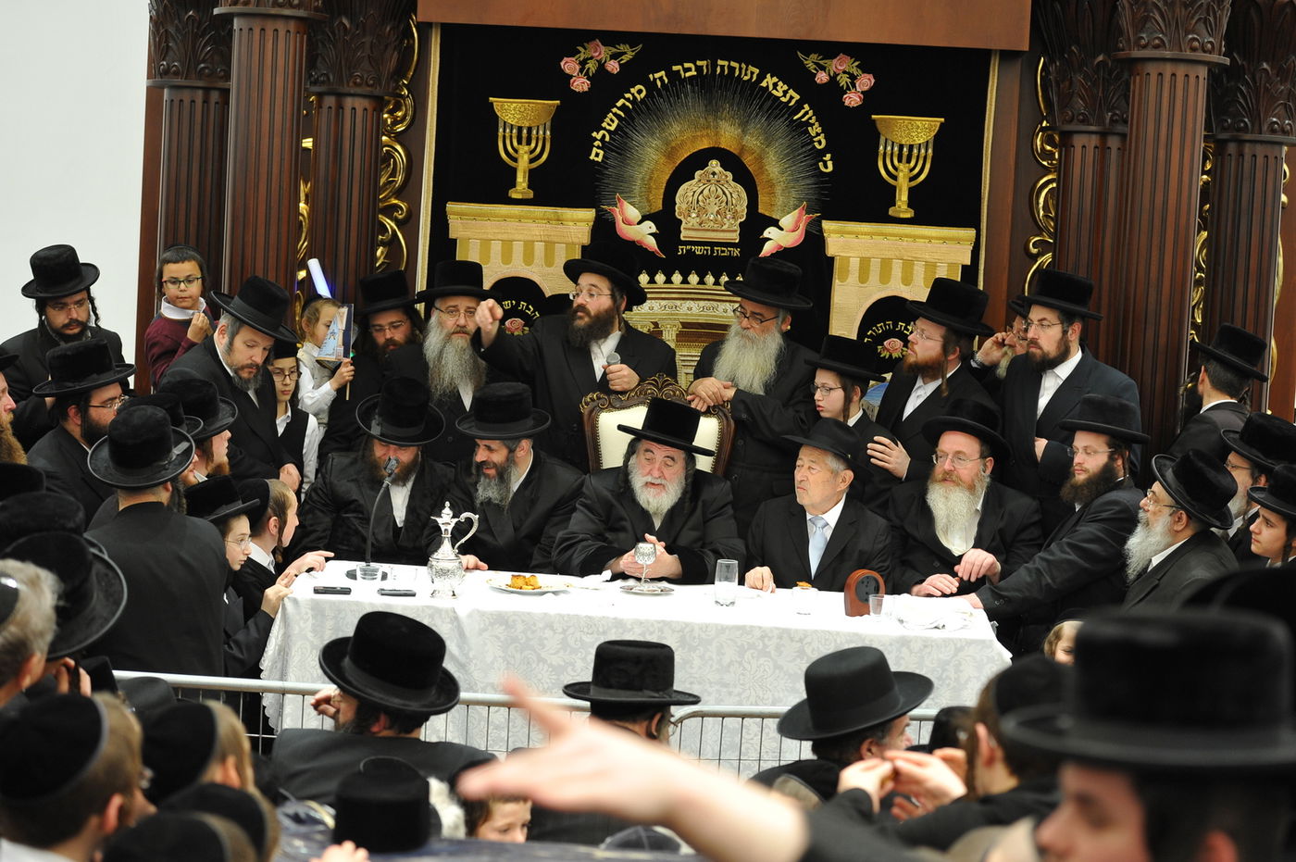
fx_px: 2518
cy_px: 431
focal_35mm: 70
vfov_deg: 19.4
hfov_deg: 28.9
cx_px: 648
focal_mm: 70
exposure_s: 1/125
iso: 1250
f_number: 3.5
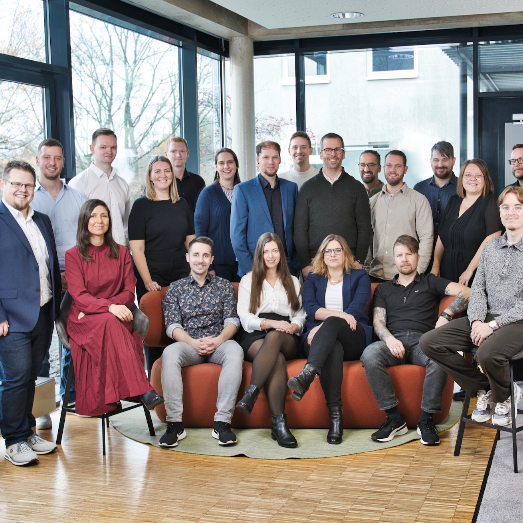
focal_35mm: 48
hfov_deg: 35.2
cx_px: 326
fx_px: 820
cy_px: 261
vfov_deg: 35.4
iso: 640
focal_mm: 37
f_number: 4.5
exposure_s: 1/100
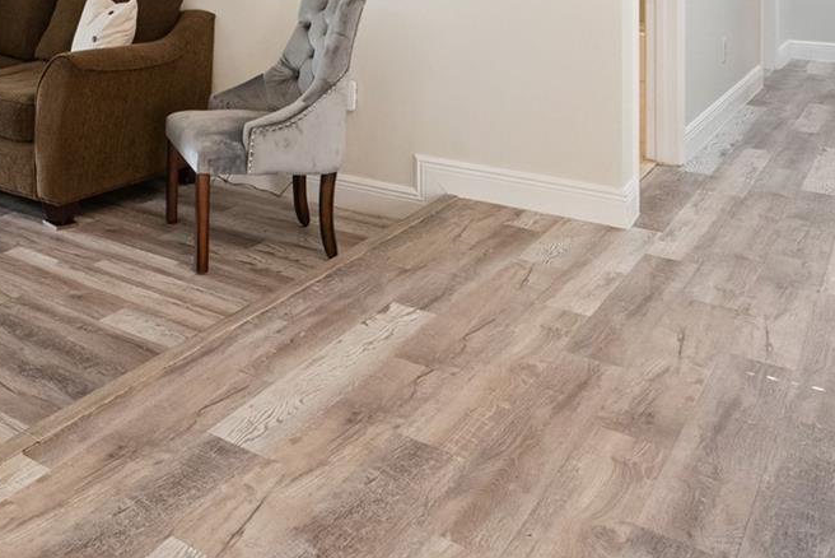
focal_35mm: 39
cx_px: 22
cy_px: -85
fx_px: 905
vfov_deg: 30.0
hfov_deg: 43.3
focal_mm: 16
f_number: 9
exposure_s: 1/50
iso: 1250
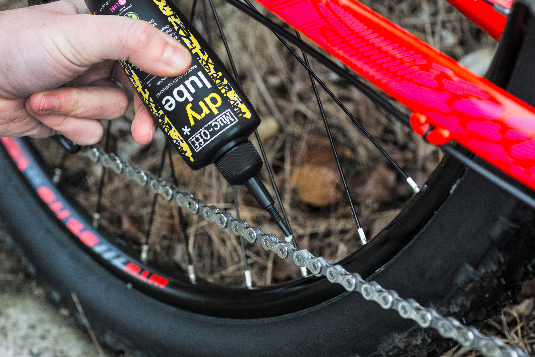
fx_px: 1159
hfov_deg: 26.0
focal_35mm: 78
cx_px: 261
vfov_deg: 17.5
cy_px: 217
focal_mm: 60
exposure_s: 1/400
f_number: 6.3
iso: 800
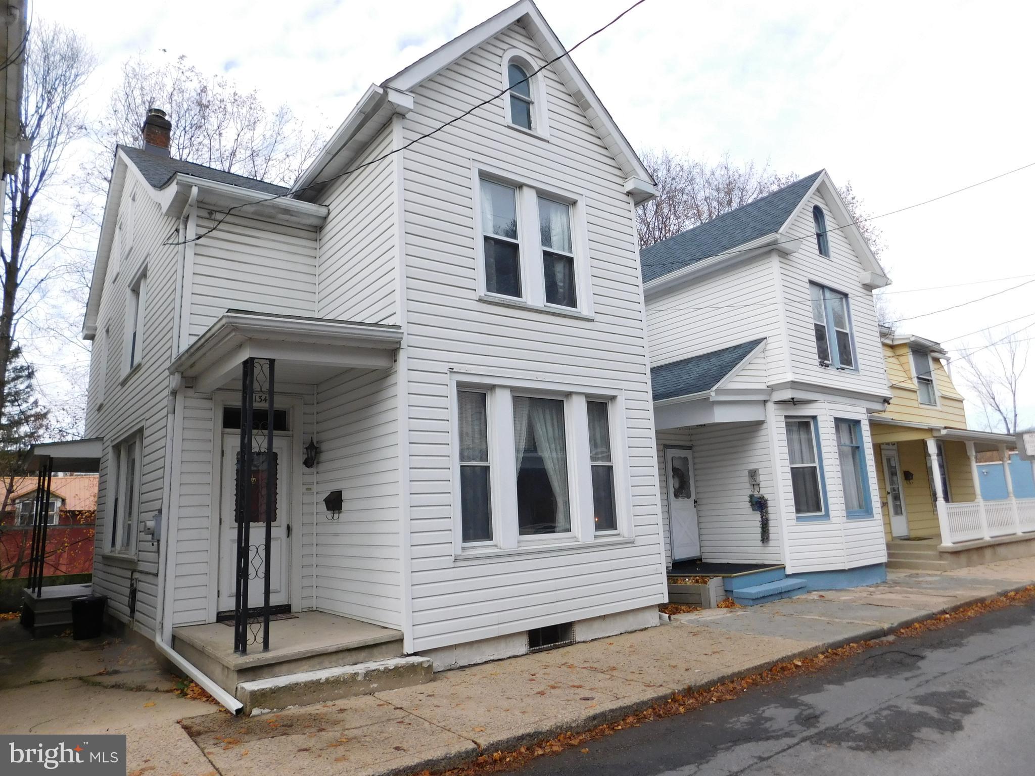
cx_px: 518
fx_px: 688
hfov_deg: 73.9
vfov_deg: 58.9
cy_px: 388
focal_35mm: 23
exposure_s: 1/500
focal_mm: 4
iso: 125
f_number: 3
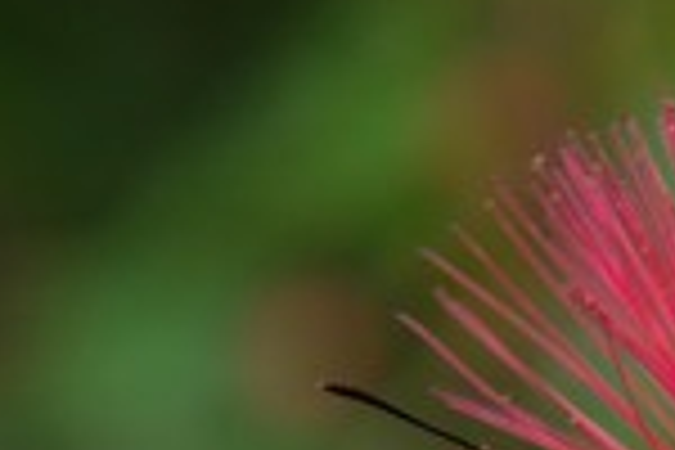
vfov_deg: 1.4
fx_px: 19030
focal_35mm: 1015
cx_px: 738
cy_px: 578
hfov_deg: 2.0
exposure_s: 1/40
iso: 200
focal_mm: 220
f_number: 14
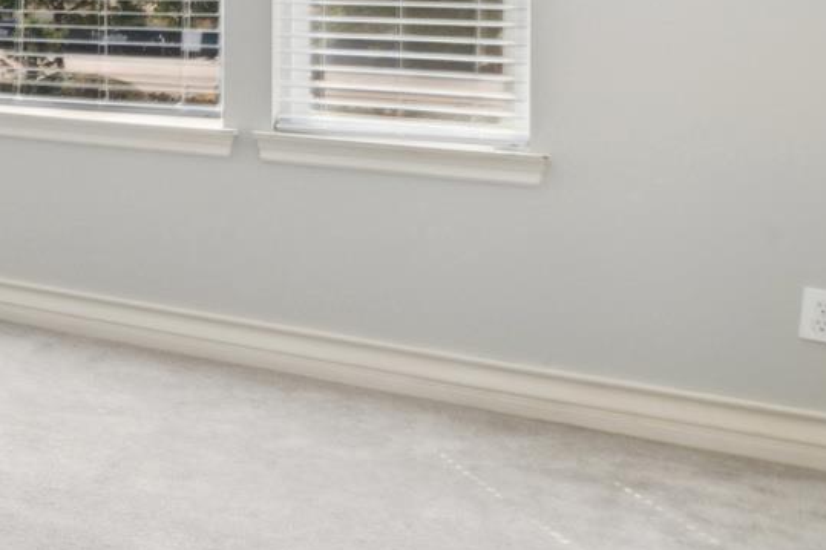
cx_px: -601
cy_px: -39
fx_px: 1307
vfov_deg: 22.5
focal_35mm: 57
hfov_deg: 22.8
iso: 500
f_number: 11
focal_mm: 15
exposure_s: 1/80
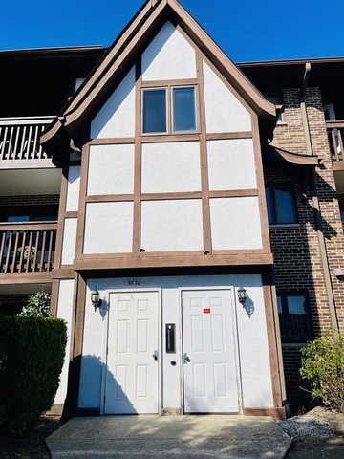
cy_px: 230
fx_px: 331
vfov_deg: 69.4
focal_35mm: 25
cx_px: 172
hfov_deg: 54.9
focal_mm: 5.1
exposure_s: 1/9174
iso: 32
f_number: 1.6
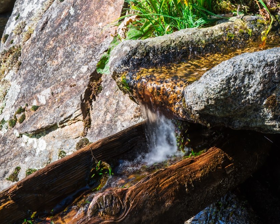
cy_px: 113
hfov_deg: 20.5
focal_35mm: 94
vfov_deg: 16.4
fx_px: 775
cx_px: 161
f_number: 20
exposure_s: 1/13
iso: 100
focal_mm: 55
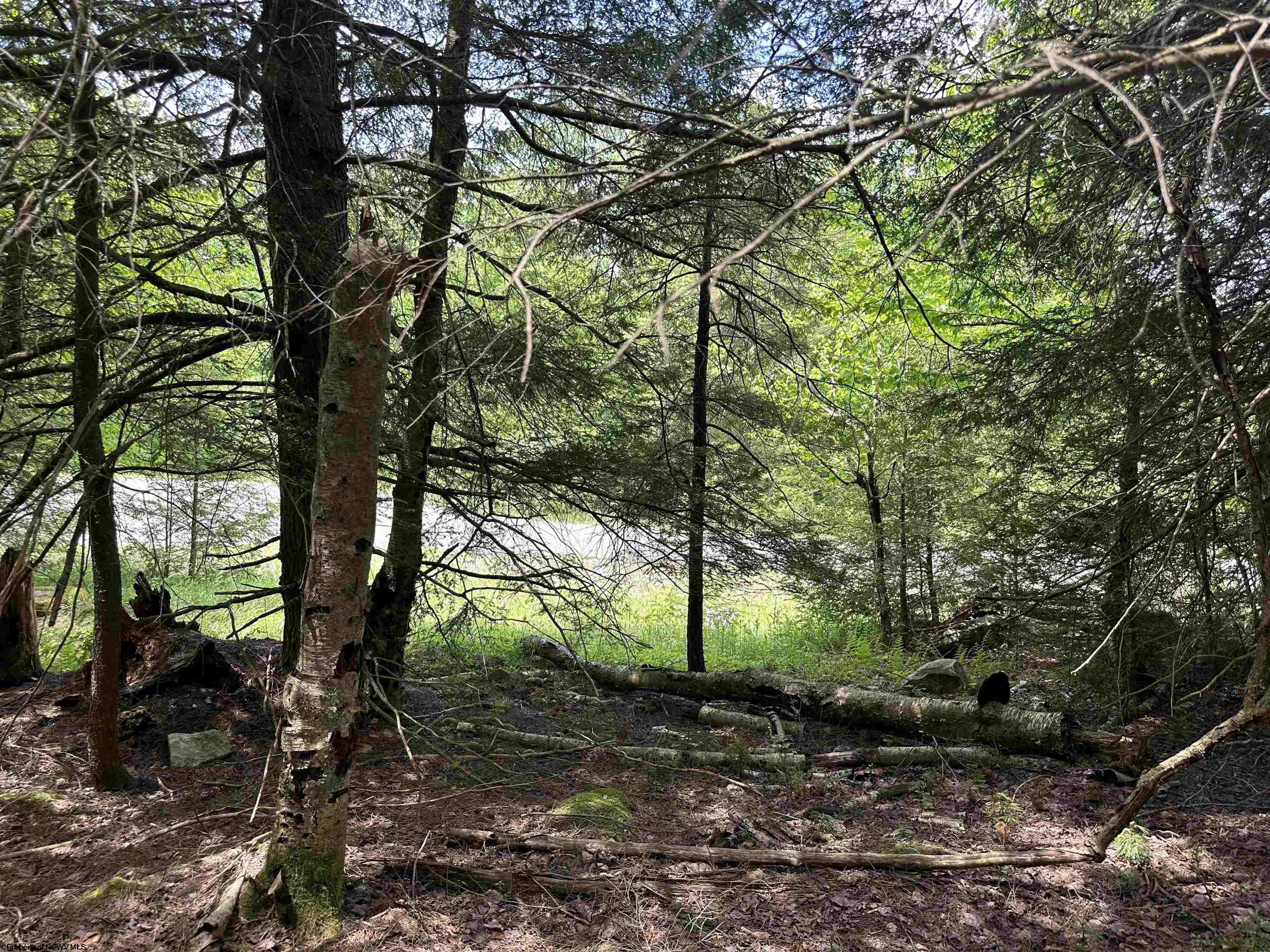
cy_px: 476
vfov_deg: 56.8
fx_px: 881
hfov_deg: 71.6
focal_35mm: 24
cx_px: 635
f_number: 1.78
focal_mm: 6.86
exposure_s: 1/334
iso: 80
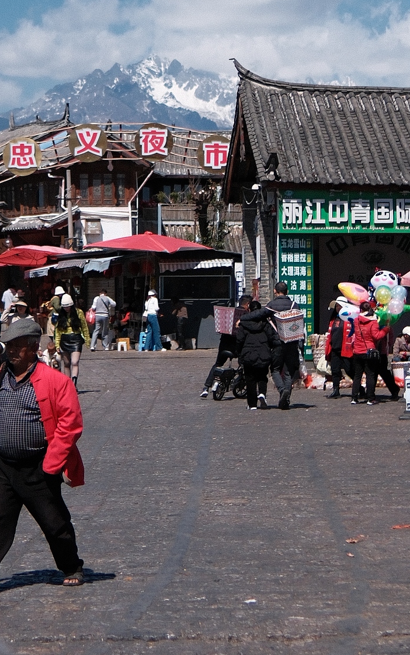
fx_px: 1090
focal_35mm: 61
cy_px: 146
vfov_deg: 32.7
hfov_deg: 21.2
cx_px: 133
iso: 200
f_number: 2
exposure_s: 1/10000
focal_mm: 23
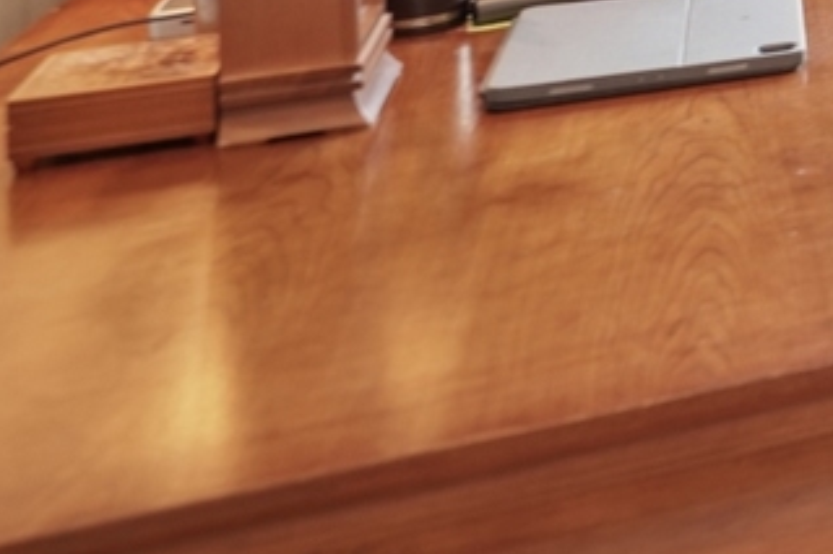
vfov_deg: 16.3
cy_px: -356
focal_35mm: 74
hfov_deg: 15.5
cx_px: 1956
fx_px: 1712
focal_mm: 14.6
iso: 400
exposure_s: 1/40
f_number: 3.2
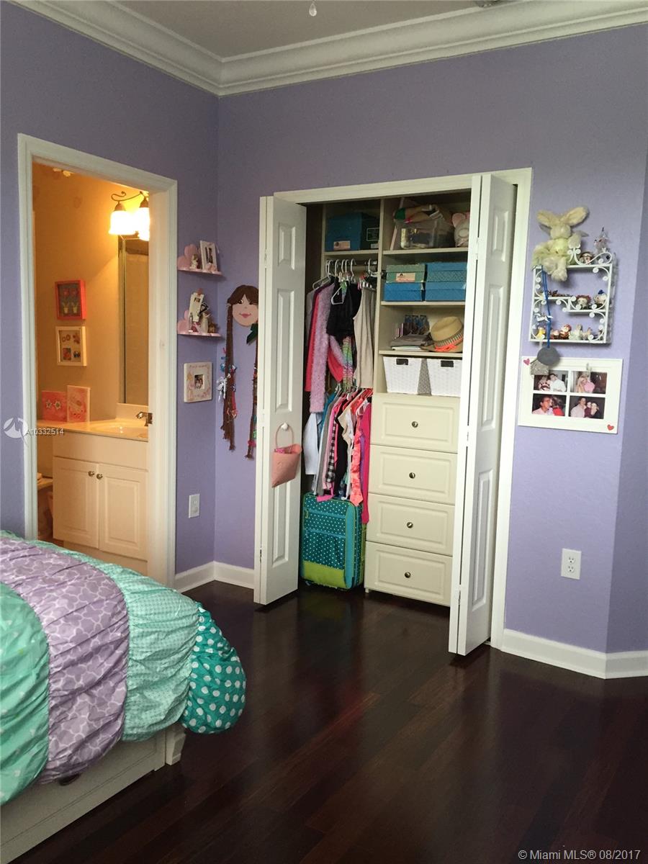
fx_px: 724
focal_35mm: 29
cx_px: 324
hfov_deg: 48.2
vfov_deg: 61.7
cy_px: 432
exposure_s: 1/33
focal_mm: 4.15
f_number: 2.2
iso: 64
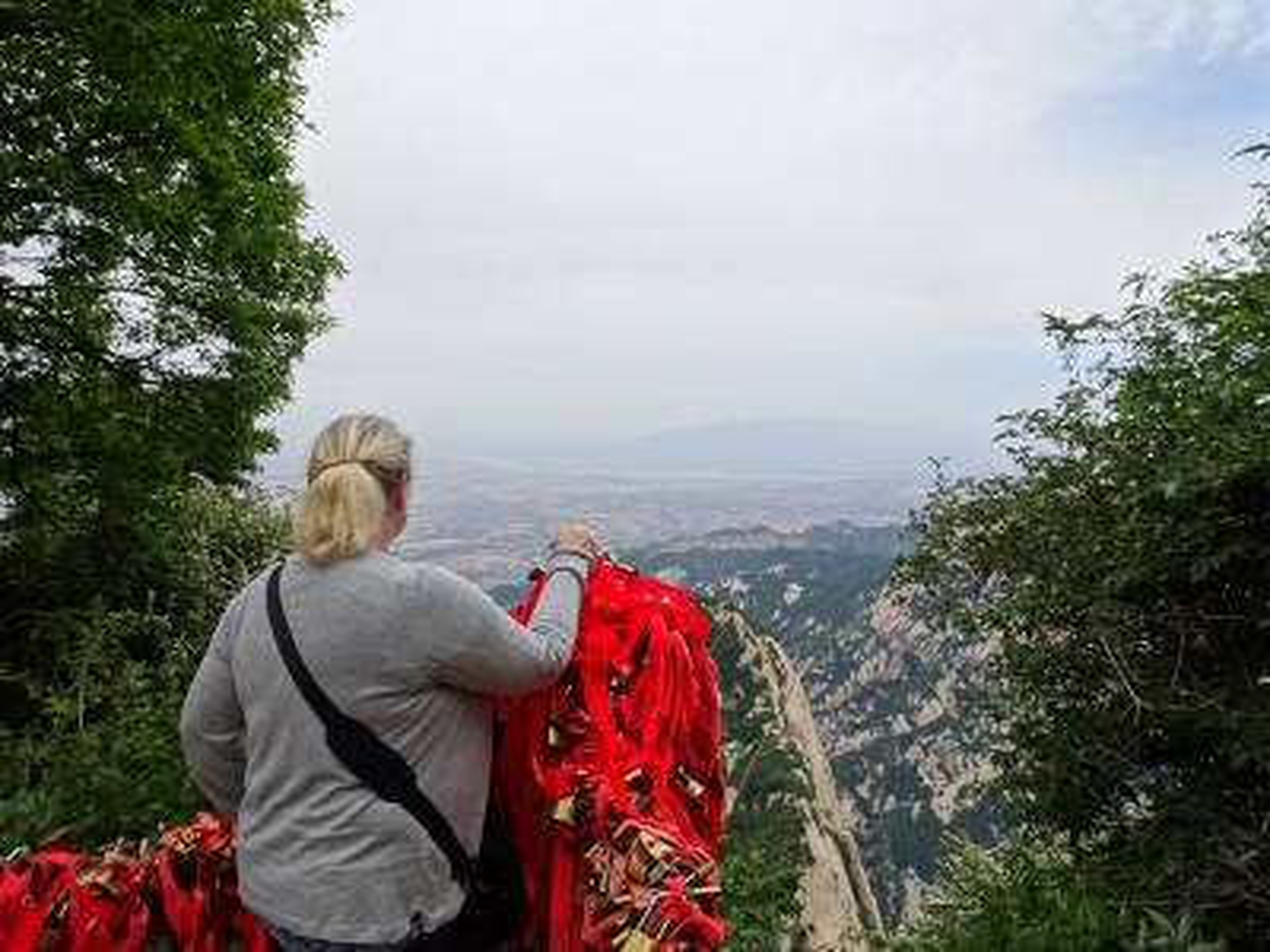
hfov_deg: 71.6
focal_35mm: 24
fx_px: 881
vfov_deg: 56.8
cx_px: 635
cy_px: 476
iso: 80
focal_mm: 4.1
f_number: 4.5
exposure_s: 1/400
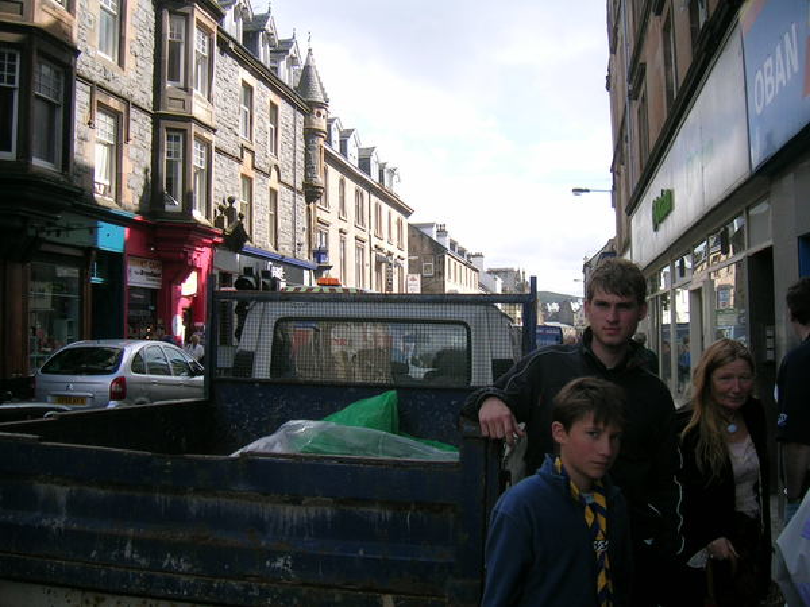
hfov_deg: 52.6
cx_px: 405
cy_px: 304
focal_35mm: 35
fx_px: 819
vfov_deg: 40.7
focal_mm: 5.4
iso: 50
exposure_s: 1/548
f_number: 2.8
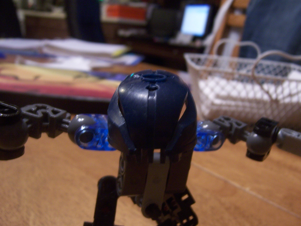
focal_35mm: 33
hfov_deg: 55.4
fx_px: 287
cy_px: 113
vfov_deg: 42.9
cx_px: 150
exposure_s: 1/8
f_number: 3.4
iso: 140
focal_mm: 5.5
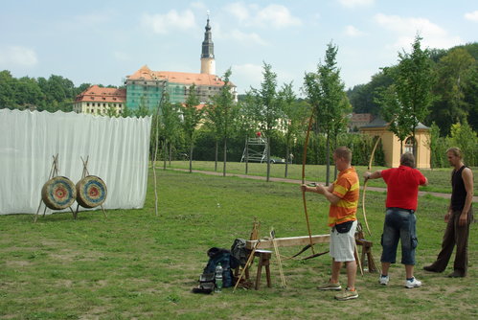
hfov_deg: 44.9
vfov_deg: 30.9
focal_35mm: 44
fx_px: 578
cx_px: 239
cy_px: 160
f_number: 6.7
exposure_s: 1/180
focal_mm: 29
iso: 100
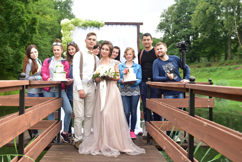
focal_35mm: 41
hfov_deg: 47.2
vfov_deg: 32.6
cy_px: 70
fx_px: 276
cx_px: 101
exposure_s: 1/200
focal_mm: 35
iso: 320
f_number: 3.5
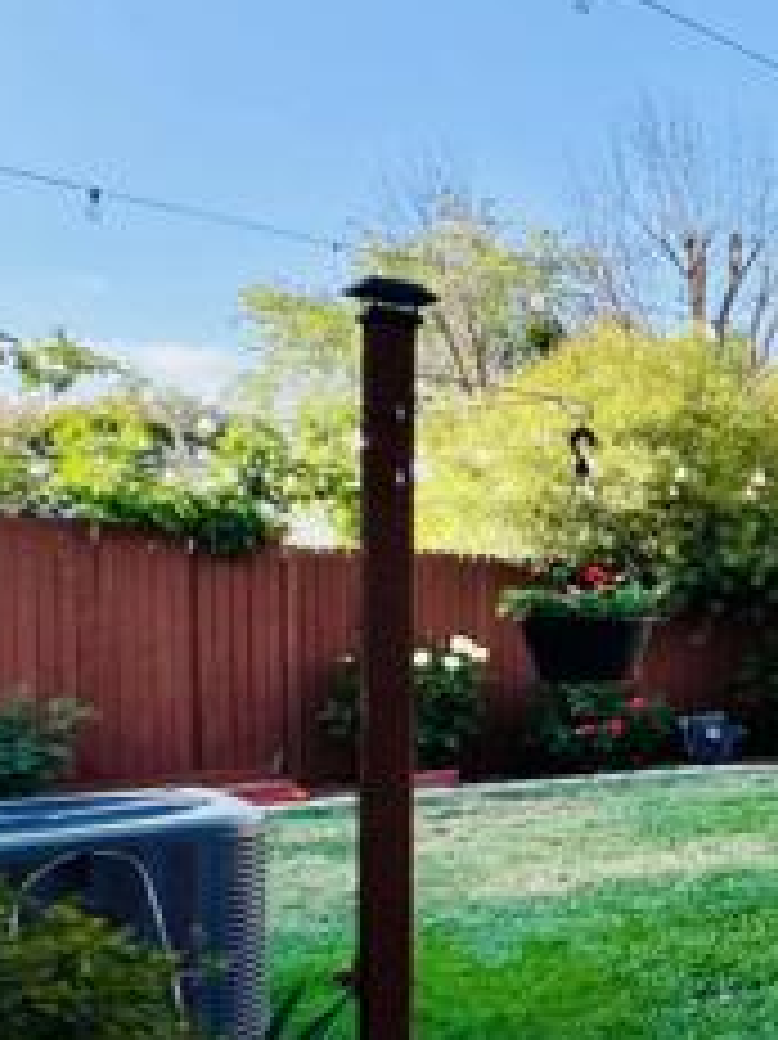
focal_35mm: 36
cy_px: 626
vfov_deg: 51.0
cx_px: 1390
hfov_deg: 22.6
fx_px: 1080
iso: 32
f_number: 1.8
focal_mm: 1.57
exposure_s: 1/485
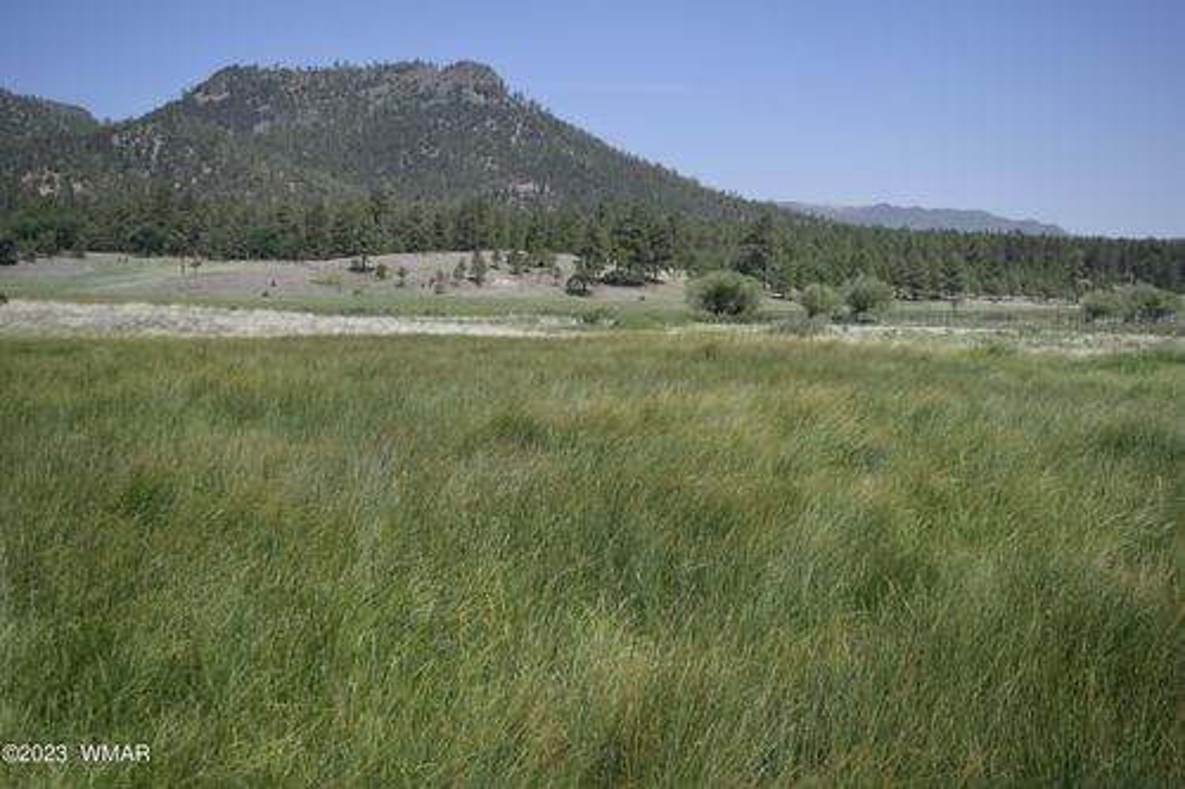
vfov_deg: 36.8
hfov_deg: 53.1
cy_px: 394
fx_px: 1185
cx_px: 592
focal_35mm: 36
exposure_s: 1/2000
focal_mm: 24
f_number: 4
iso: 200
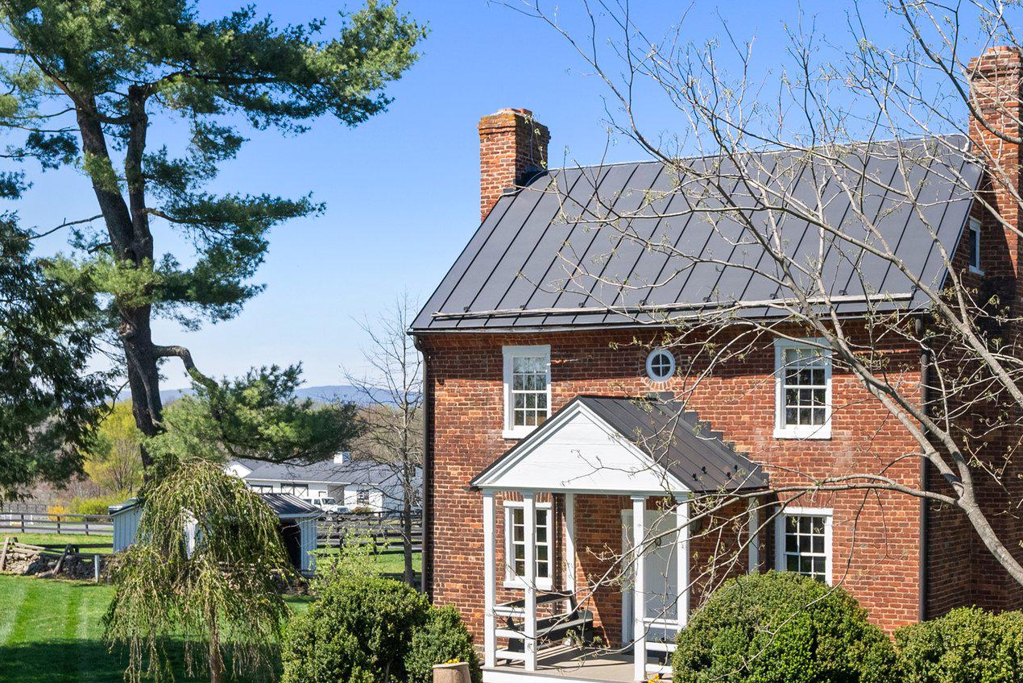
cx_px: 703
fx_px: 1421
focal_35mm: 50
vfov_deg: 27.0
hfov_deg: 39.0
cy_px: 414
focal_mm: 31
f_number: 8
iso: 640
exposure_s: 1/1600
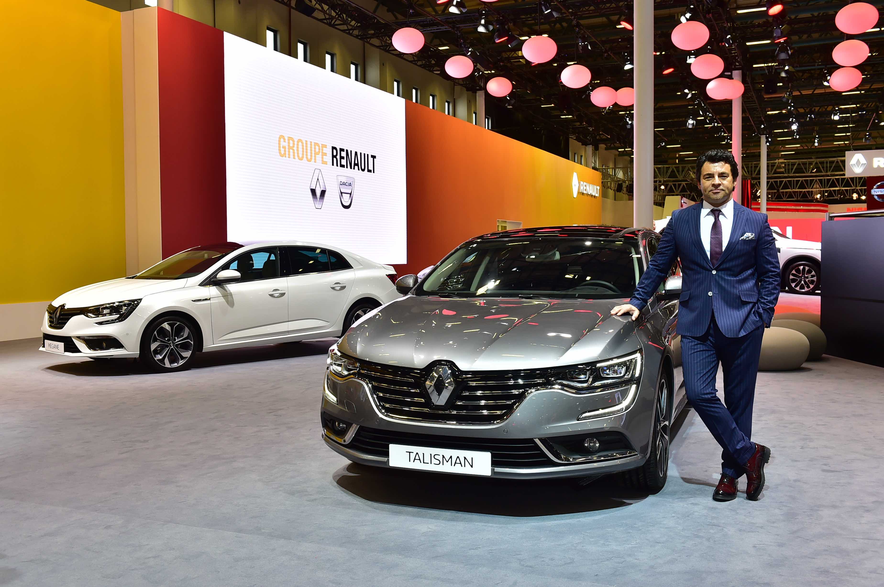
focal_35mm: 35
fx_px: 859
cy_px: 294
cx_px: 442
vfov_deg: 37.8
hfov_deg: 54.5
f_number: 8
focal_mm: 35
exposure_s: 1/125
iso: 1000
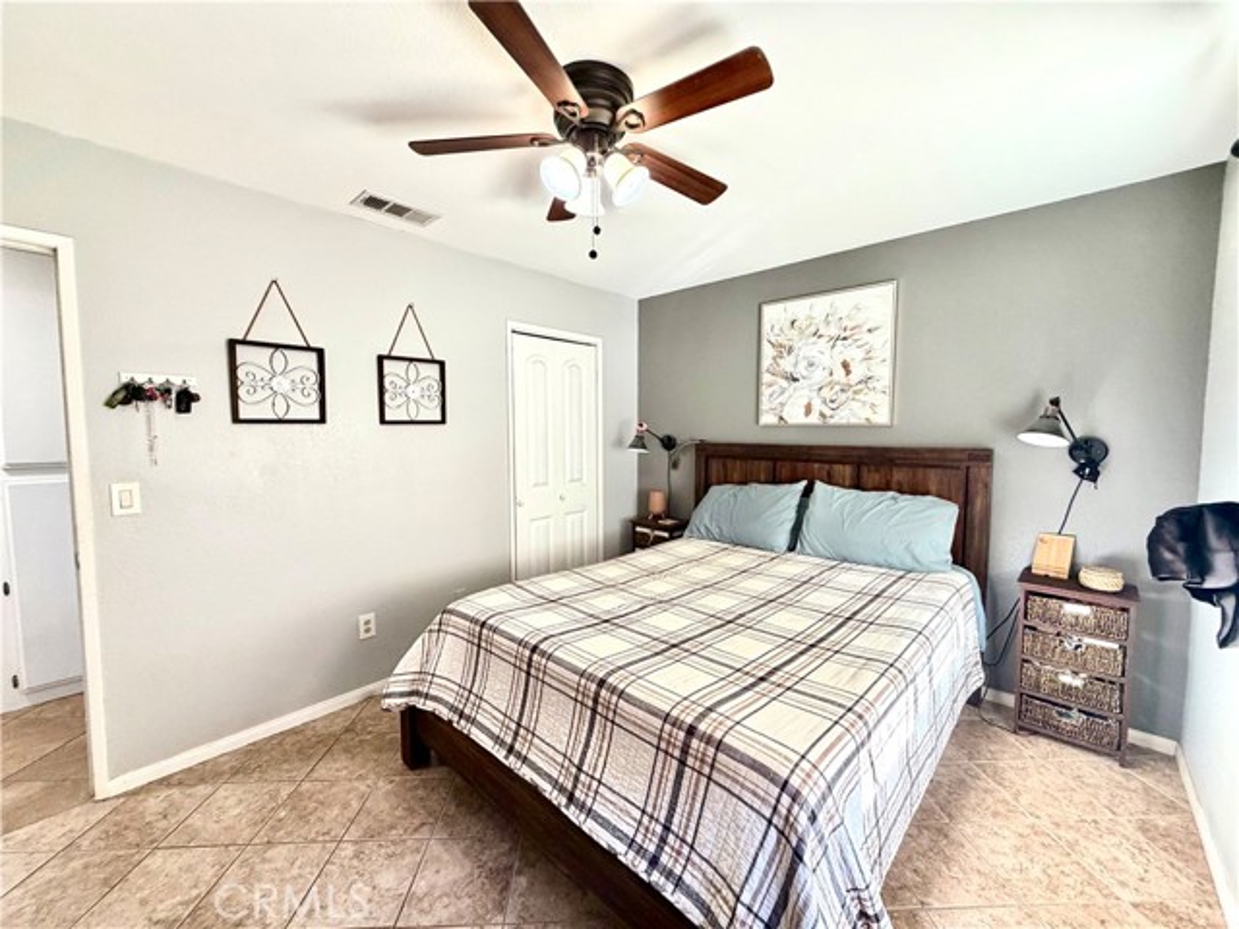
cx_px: 620
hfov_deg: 102.1
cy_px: 464
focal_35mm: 14
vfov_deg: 85.7
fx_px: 501
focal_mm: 2.22
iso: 320
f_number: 2.2
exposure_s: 1/60
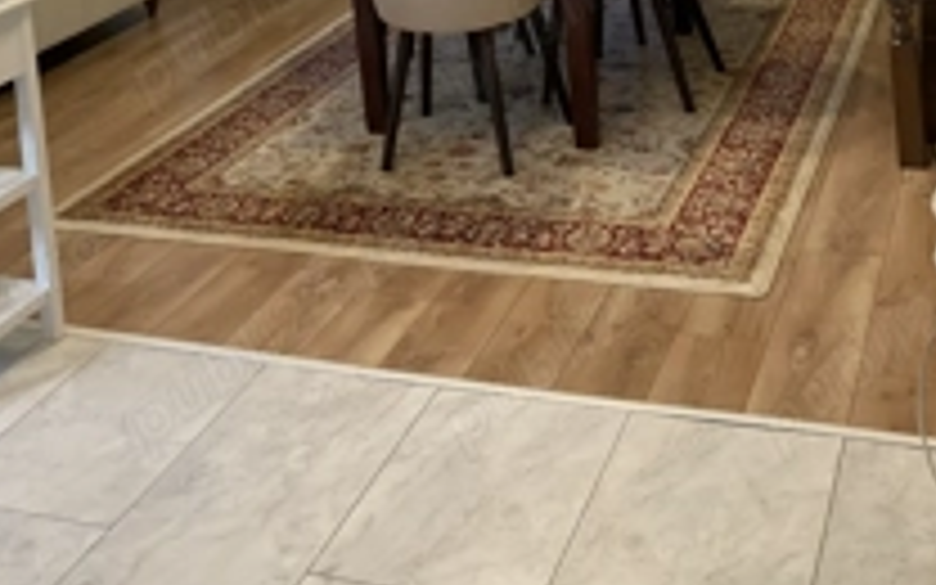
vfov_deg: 19.9
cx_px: 432
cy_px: -279
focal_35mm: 57
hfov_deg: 35.7
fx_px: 1454
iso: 80
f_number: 1.8
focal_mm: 3.99
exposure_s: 1/60
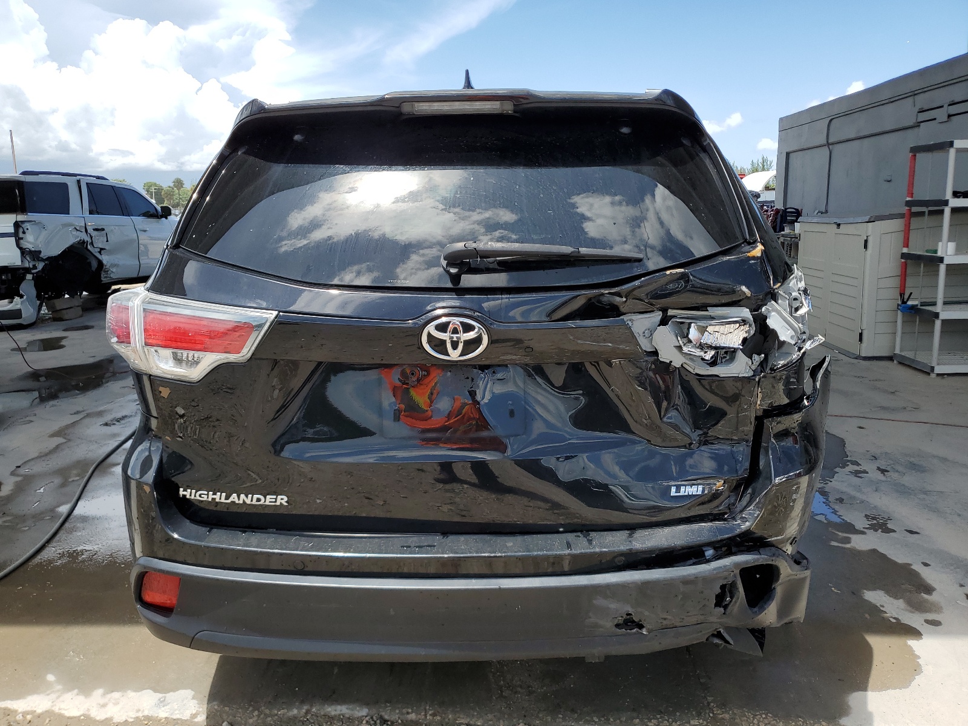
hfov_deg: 67.3
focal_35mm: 26
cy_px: 363
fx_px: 727
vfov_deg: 53.1
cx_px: 484
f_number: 1.5
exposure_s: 1/2000
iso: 50
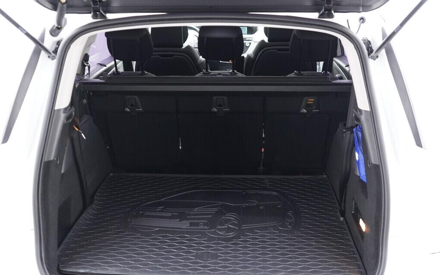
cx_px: 221
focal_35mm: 37
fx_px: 444
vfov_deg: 34.4
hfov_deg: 52.7
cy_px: 141
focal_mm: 24
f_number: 2.8
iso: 1250
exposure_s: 1/40
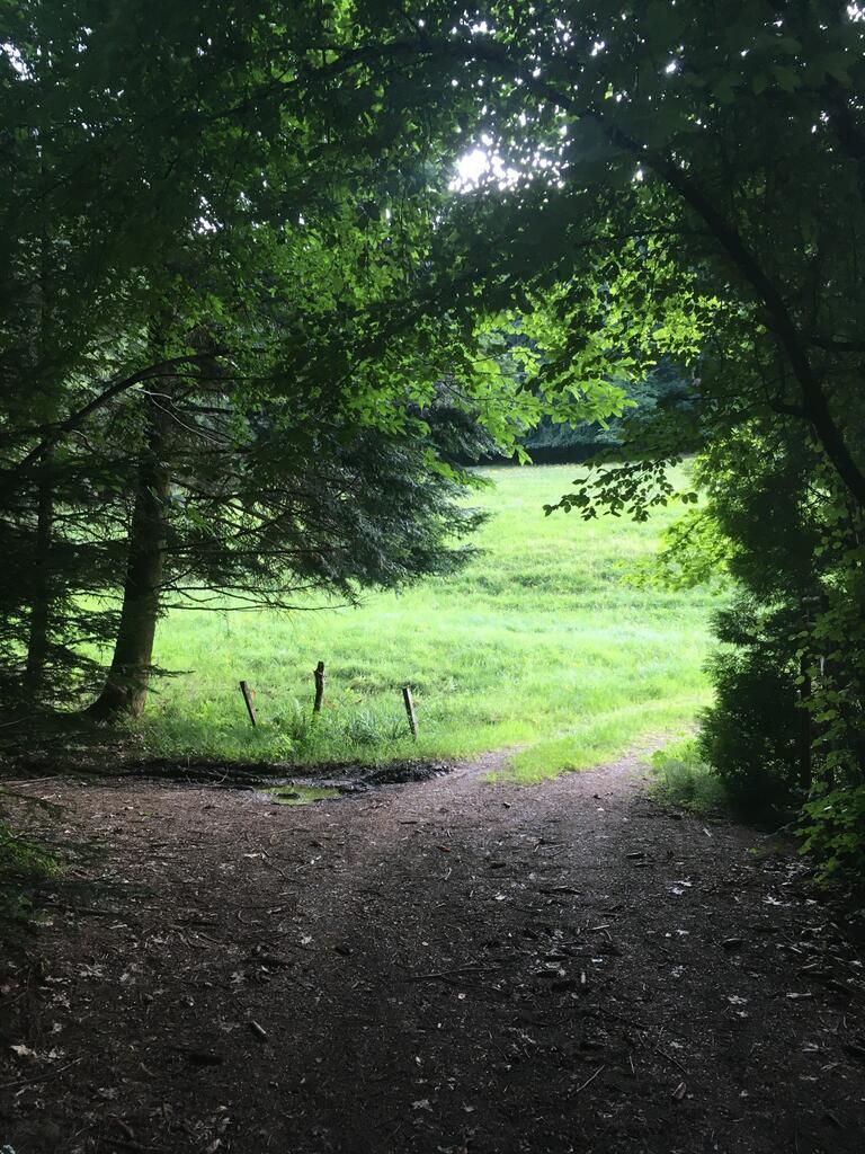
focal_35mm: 29
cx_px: 432
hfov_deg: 48.2
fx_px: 966
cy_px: 577
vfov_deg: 61.7
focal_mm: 4.15
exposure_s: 1/33
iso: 40
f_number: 2.2
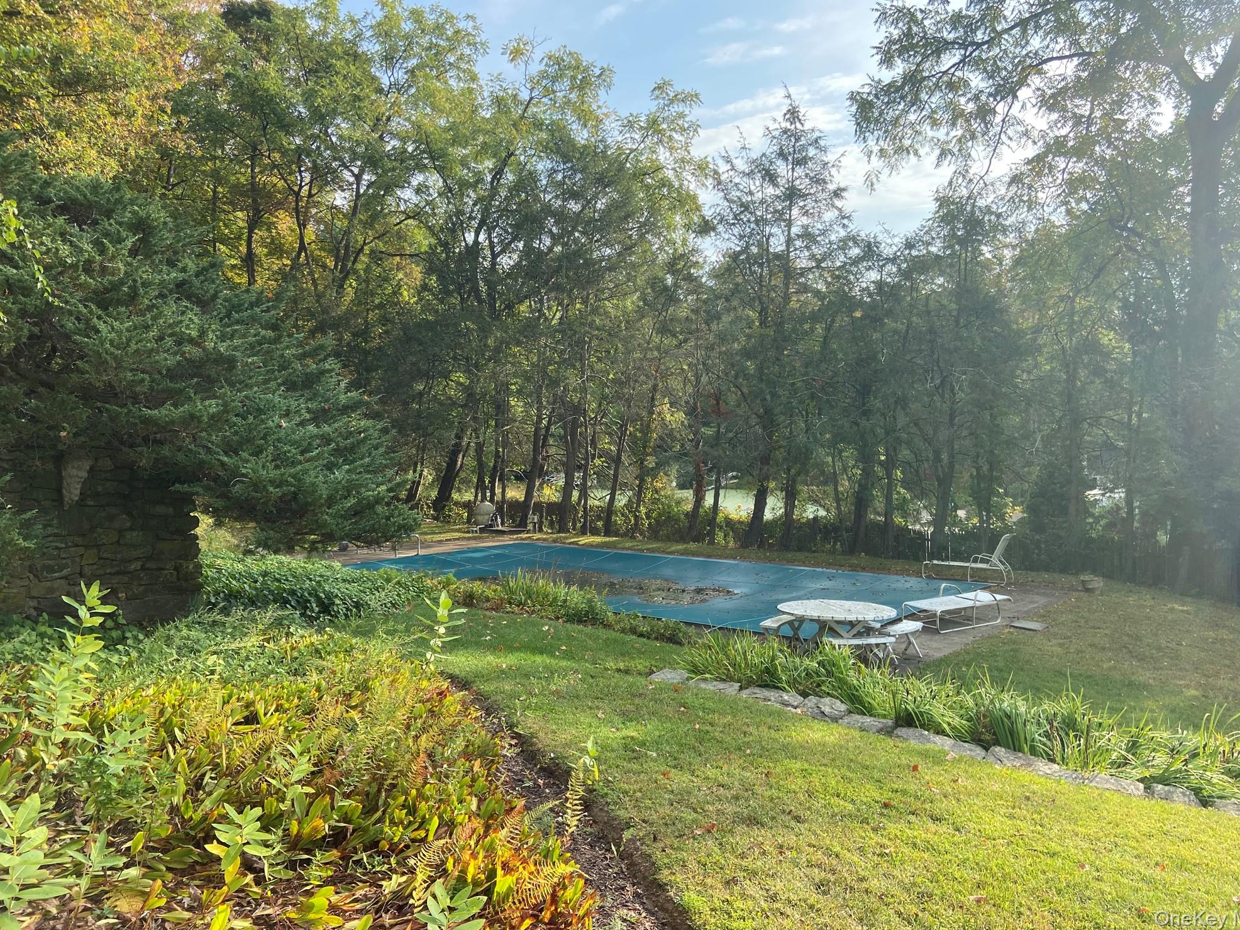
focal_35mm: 27
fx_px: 967
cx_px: 638
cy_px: 450
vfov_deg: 51.3
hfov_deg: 65.3
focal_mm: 4.25
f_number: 1.8
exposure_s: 1/1007
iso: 32
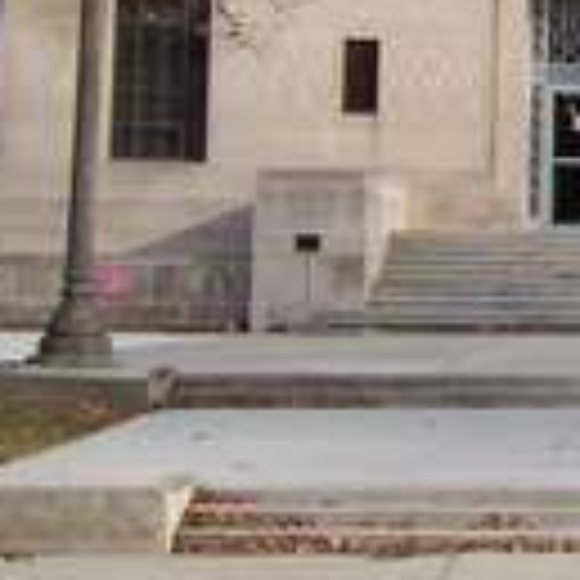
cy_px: -256
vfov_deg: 9.1
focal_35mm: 187
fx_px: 3545
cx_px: 1263
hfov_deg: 8.7
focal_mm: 5.6
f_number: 5.1
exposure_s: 1/230
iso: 80
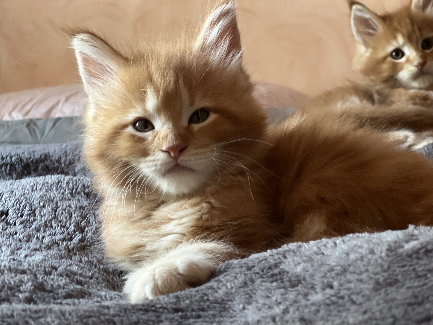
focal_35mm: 77
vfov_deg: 19.1
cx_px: 216
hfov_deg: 25.3
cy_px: 162
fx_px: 963
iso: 500
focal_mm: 9
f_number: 2.8
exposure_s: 1/21
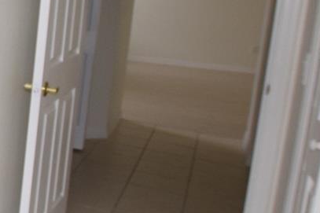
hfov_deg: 22.3
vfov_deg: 22.8
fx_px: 524
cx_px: -240
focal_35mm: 59
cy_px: 54
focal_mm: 10
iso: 800
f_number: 5
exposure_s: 1/100
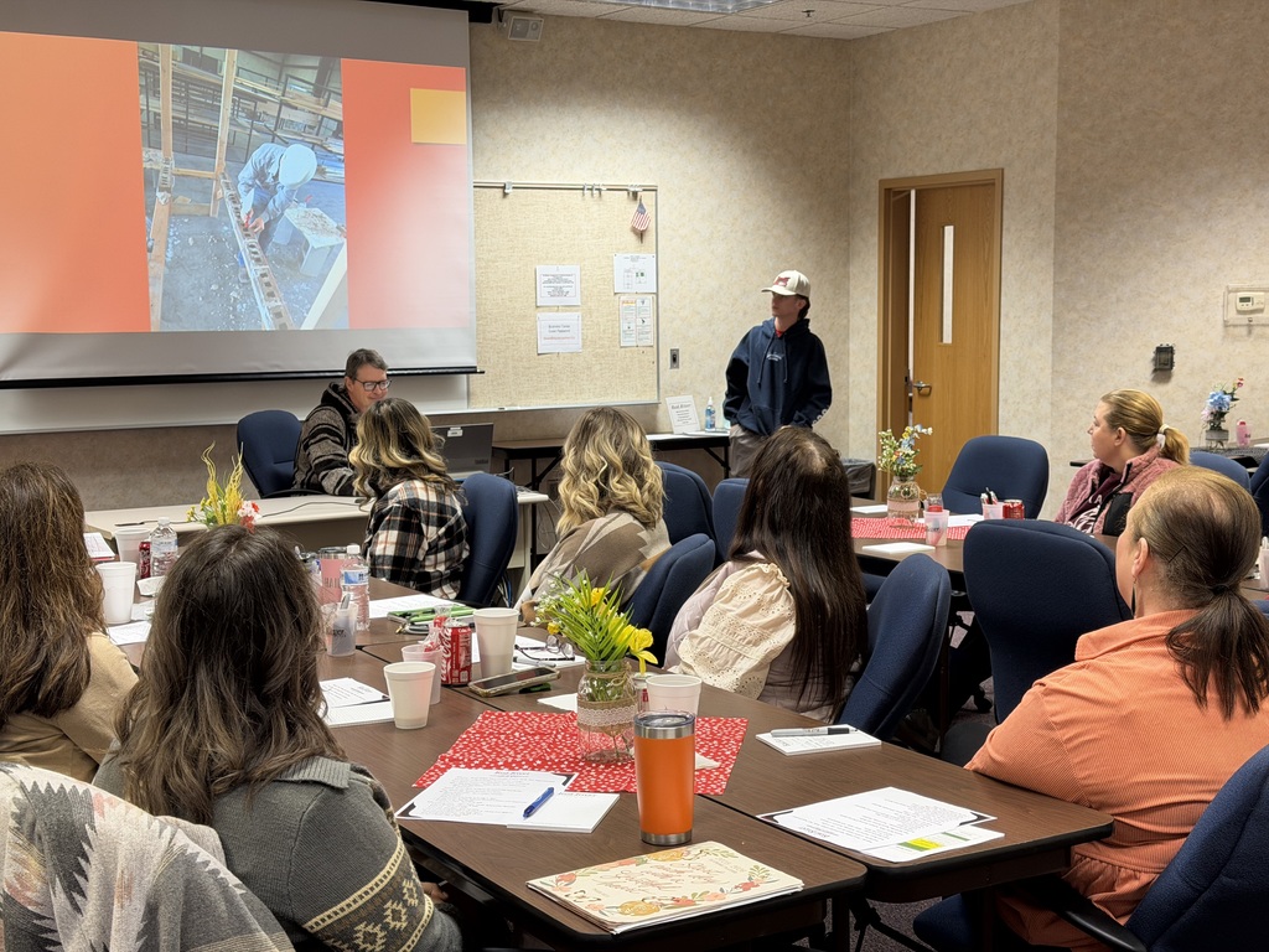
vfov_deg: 30.3
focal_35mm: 48
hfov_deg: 39.7
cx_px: 634
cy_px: 476
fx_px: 1760
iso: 125
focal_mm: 6.76
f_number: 1.78
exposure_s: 1/60
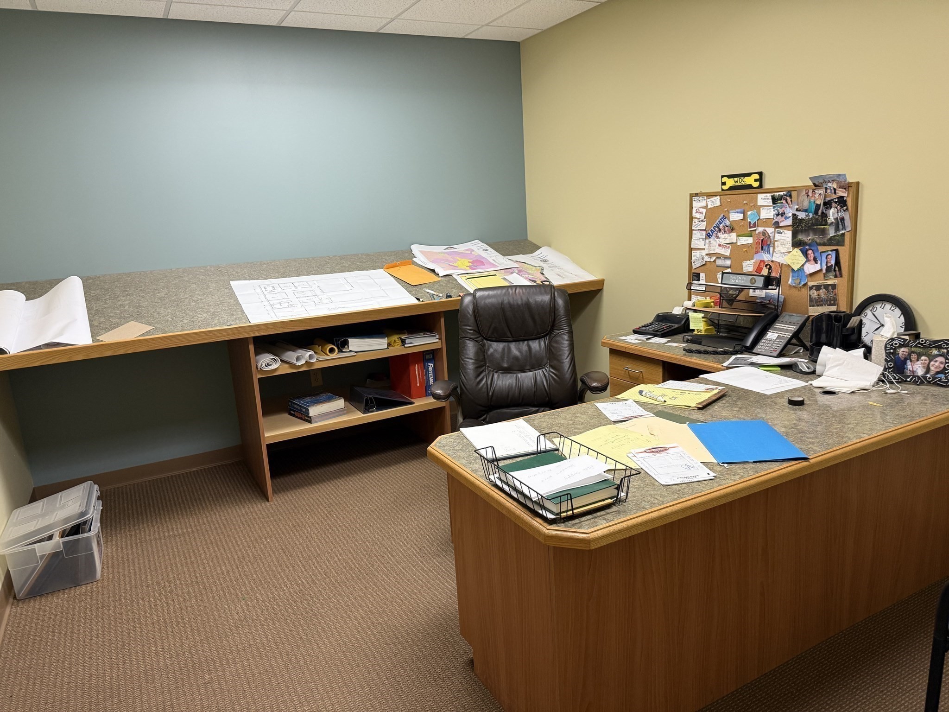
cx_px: 474
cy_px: 356
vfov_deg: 56.8
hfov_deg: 71.6
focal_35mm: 24
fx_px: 658
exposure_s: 1/60
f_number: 1.78
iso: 250
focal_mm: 6.76
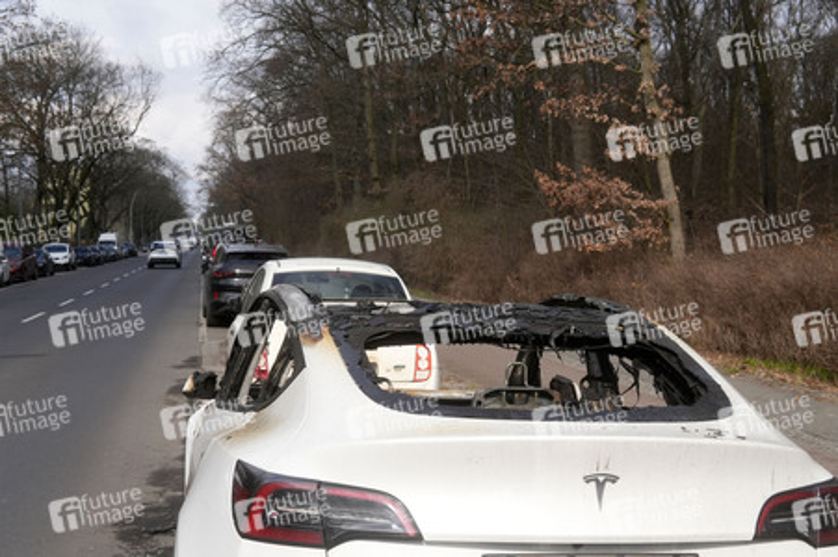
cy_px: 278
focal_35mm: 45
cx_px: 419
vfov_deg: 29.8
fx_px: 1047
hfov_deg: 43.6
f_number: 7.1
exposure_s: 1/1250
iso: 640
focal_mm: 30
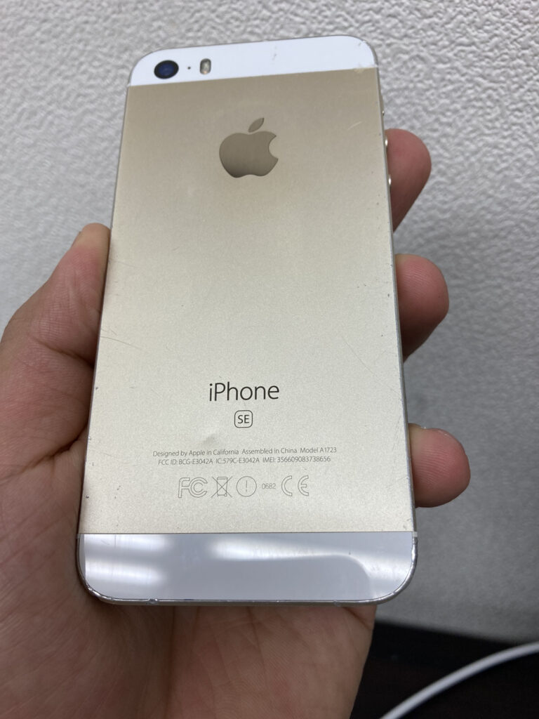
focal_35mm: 28
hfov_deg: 49.7
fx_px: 581
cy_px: 360
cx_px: 270
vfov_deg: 63.4
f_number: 1.8
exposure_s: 1/100
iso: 32
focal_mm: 3.99
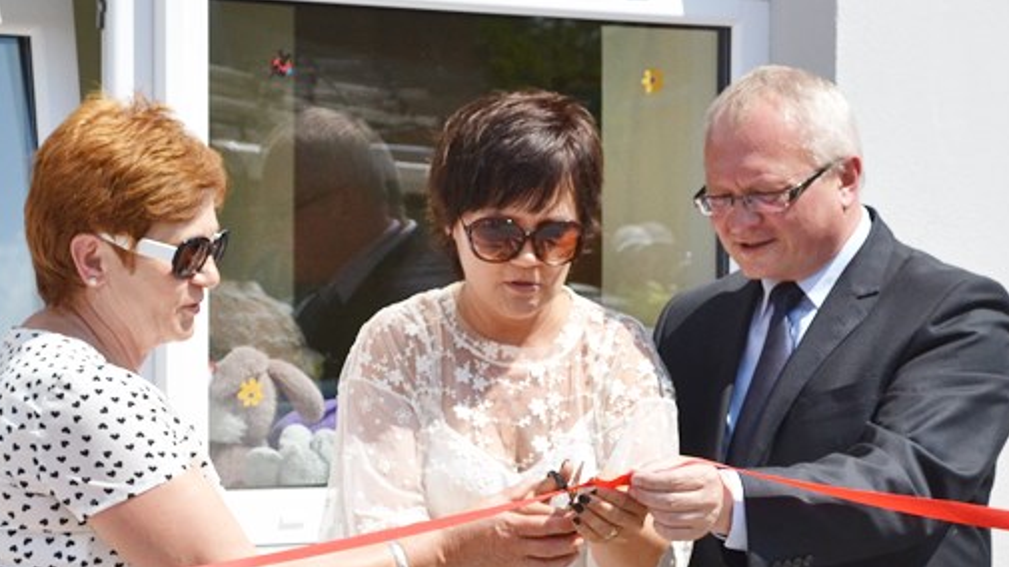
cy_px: 444
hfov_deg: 18.3
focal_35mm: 117
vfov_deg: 10.3
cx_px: 528
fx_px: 3130
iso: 800
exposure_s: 1/3200
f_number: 5.3
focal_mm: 46
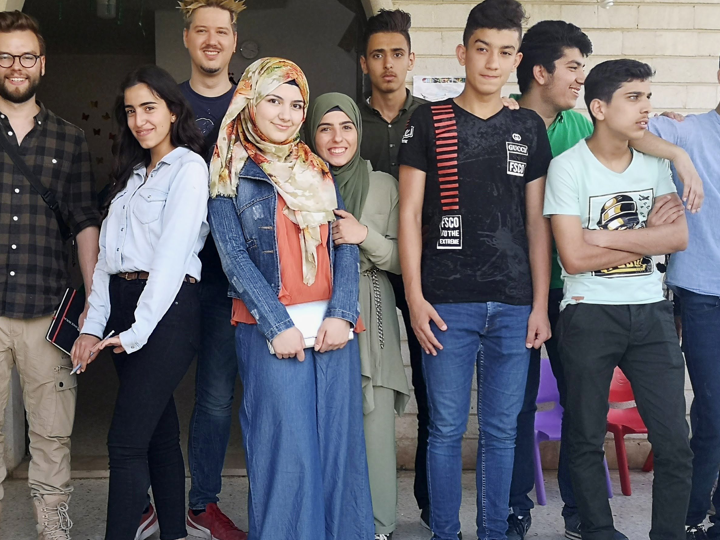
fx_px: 1061
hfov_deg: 37.4
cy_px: 319
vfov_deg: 28.5
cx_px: 302
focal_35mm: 51
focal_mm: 3.95
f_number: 1.8
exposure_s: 1/194
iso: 50
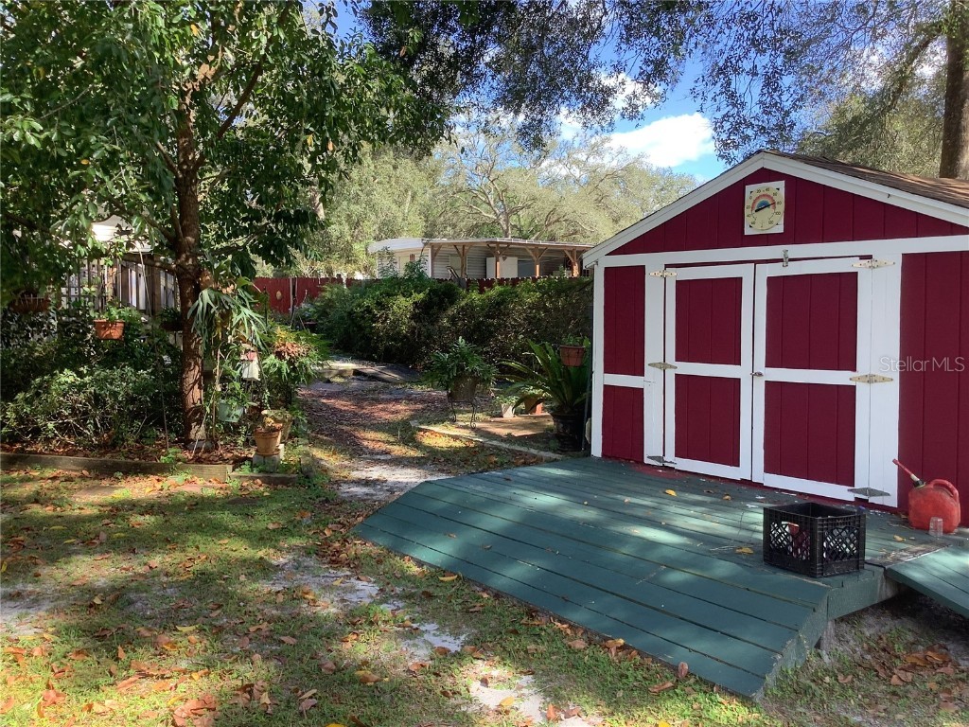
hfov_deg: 58.4
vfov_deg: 45.4
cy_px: 364
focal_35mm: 31
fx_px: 868
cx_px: 484
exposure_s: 1/112
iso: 25
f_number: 2.4
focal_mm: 3.3
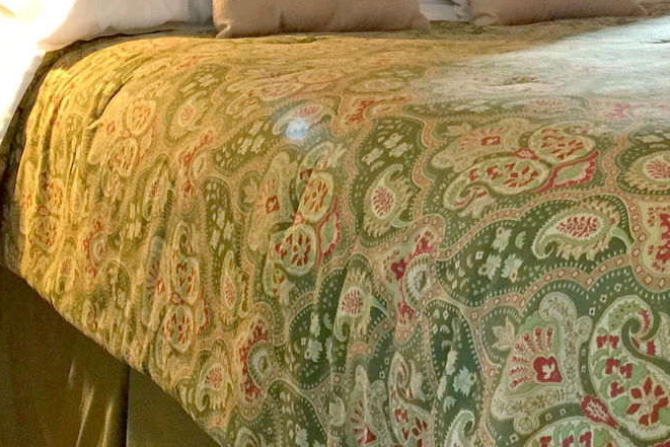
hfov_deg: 27.4
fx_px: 1359
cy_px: 1
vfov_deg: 18.2
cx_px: 483
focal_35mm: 73
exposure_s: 1/15
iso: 100
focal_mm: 4.15
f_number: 2.2
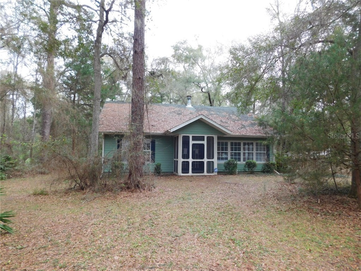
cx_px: 180
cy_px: 136
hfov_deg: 73.9
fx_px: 240
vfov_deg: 58.9
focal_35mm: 23
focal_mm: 4
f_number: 3
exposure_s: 1/125
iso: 125
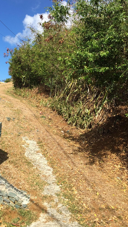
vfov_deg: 52.7
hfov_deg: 30.9
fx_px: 229
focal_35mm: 38
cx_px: 41
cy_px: 100
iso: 32
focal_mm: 4.15
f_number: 2.2
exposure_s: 1/2198
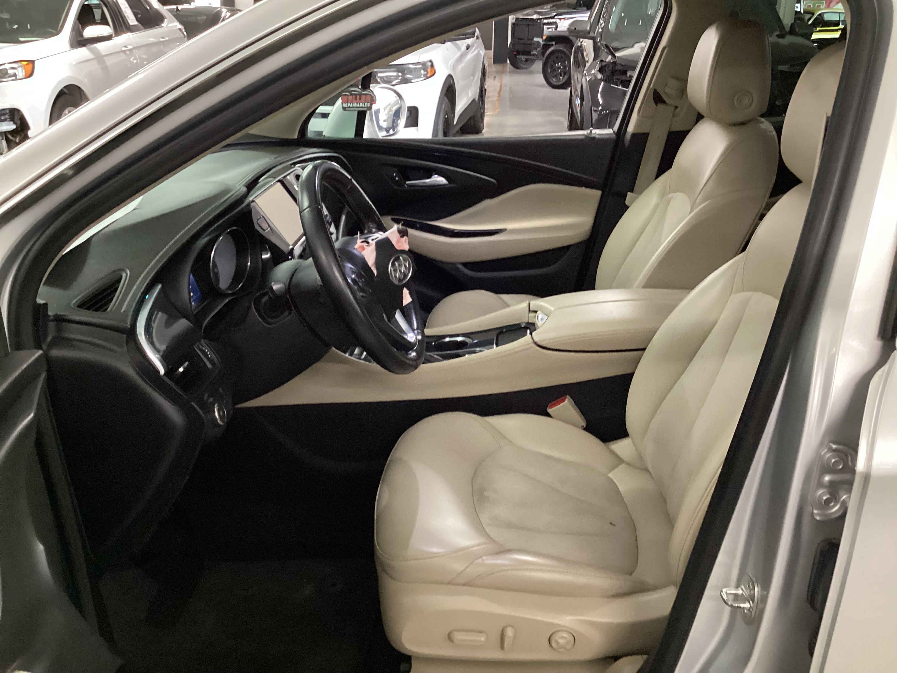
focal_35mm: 31
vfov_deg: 45.4
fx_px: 803
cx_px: 448
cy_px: 336
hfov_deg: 58.4
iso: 250
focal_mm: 3.3
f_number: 2.4
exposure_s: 1/40
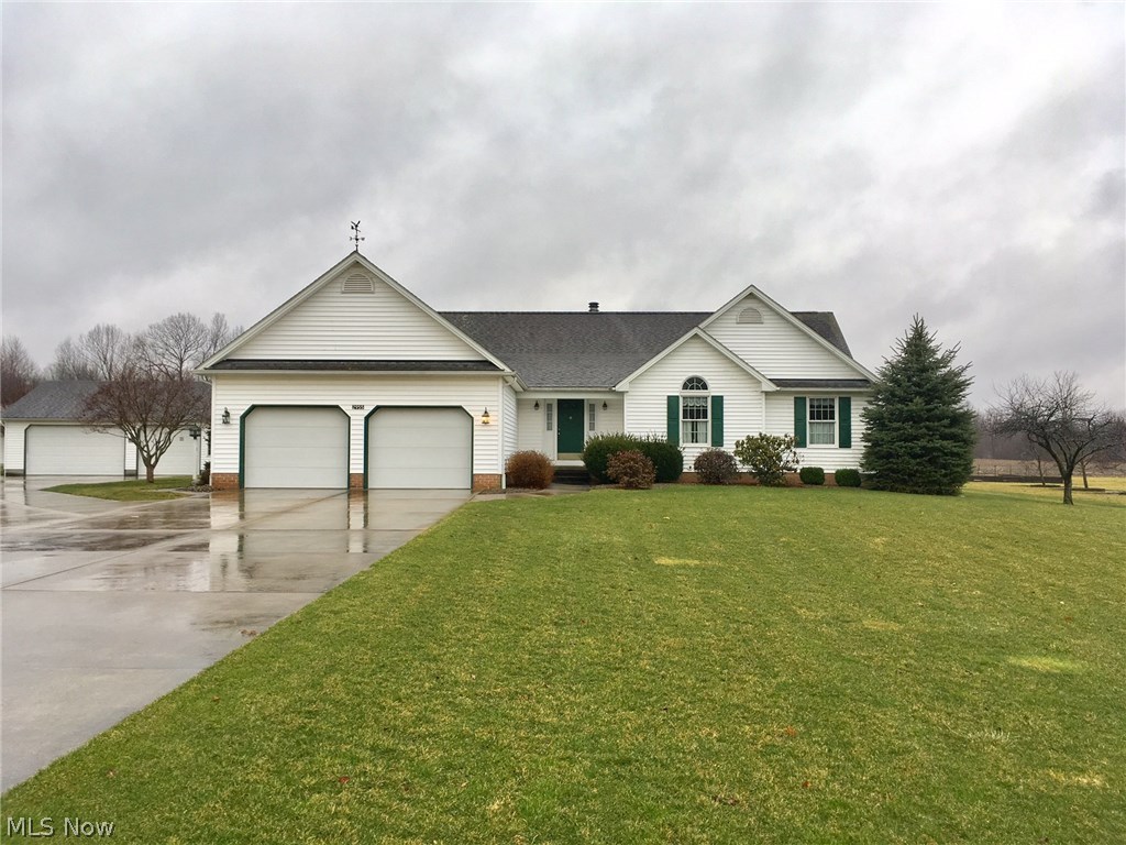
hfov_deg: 61.7
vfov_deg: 48.2
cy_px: 422
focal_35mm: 29
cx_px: 563
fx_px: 943
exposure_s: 1/120
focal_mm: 4.15
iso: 25
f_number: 2.2
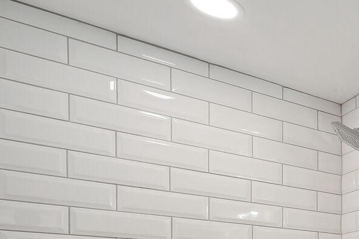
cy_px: 301
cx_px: 521
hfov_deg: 28.6
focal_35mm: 48
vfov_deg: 24.6
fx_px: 483
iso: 200
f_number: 8
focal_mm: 16.5
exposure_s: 1/13
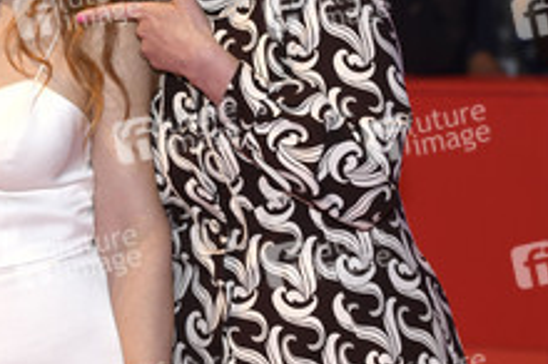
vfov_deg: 8.9
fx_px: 2341
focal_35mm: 154
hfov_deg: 13.3
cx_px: 111
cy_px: 72
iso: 800
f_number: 3.5
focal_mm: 75
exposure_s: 1/500
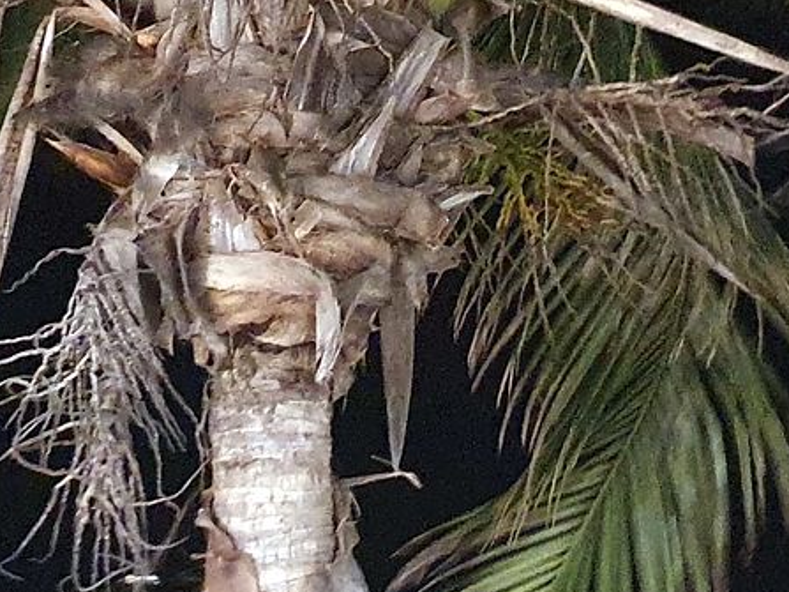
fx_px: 2119
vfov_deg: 15.9
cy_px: 209
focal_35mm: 93
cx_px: 408
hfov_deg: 21.1
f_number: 1.5
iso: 1000
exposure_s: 1/6
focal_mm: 4.32
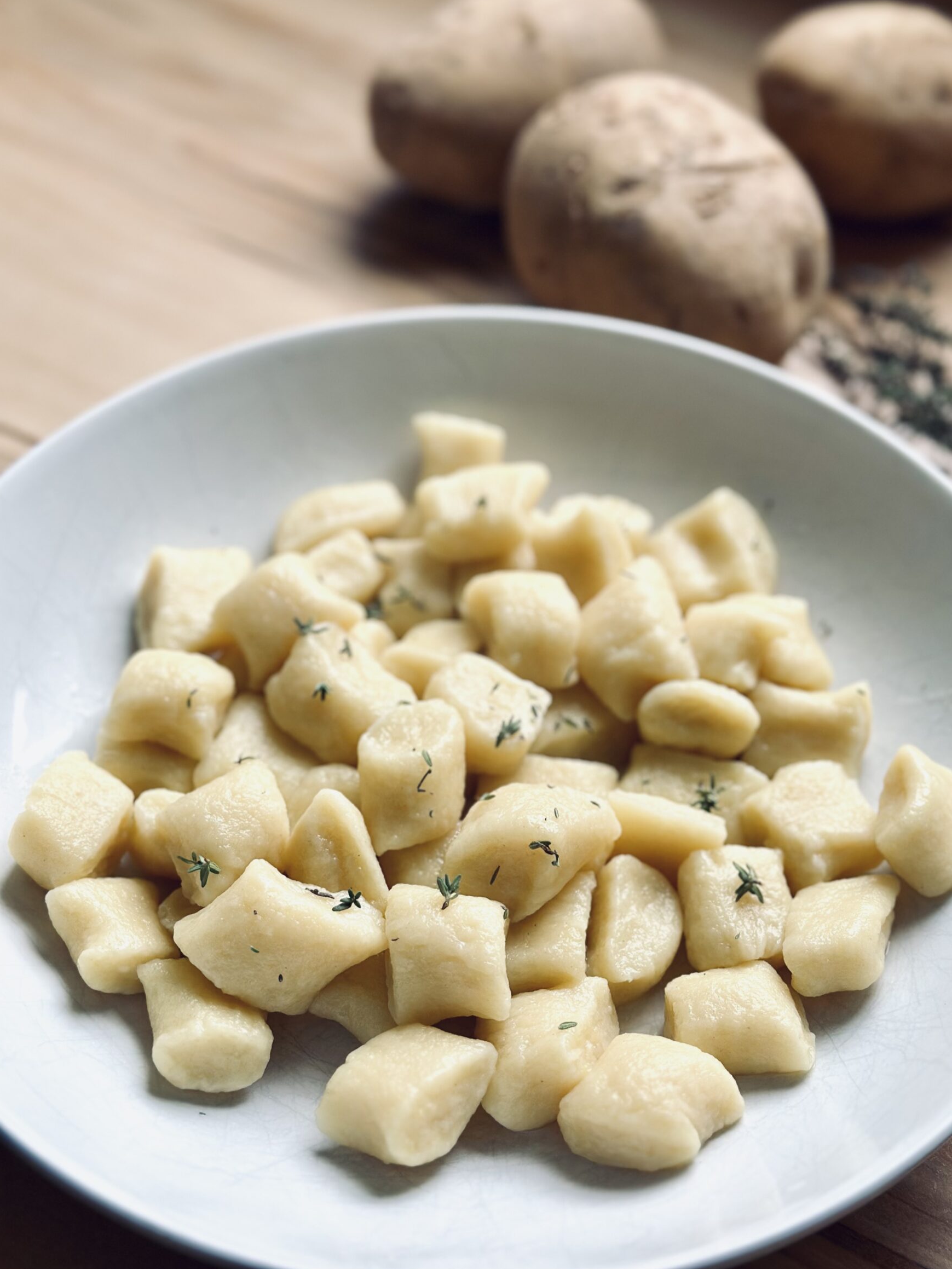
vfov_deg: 36.2
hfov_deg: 27.5
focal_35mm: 53
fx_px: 1943
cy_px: 593
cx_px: 523
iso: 80
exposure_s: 1/129
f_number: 1.78
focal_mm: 6.86
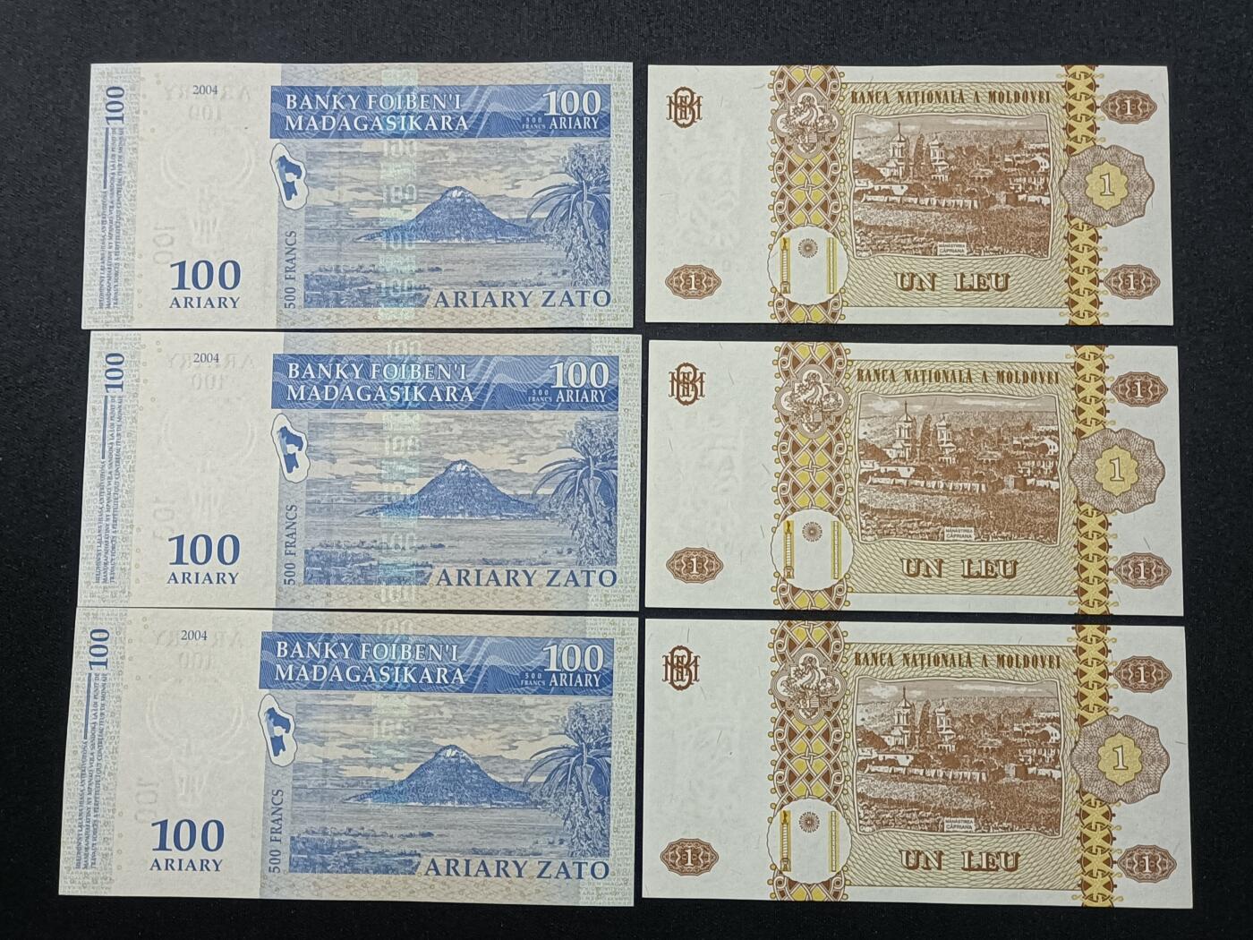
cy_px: 470
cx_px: 626
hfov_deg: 47.9
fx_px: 1412
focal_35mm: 39
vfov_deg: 36.8
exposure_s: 1/33.3
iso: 1312
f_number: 1.8
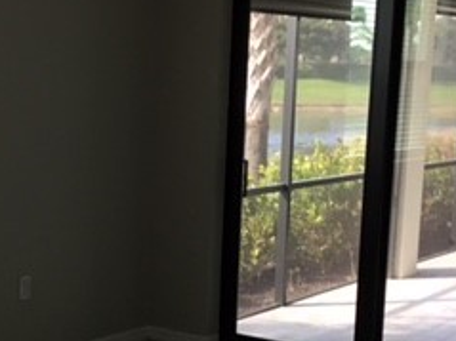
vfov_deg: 17.7
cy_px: 250
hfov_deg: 23.3
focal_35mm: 83
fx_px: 1093
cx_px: 111
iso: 50
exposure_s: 1/120
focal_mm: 3.3
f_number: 2.4
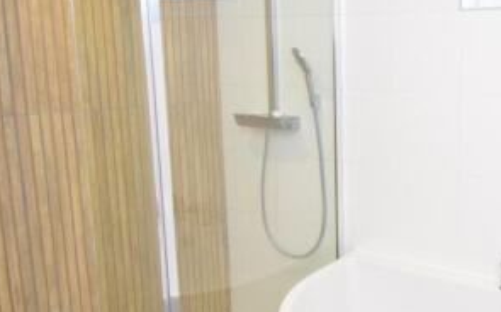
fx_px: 464
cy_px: 147
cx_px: 441
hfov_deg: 50.9
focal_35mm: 34
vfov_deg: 37.2
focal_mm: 10
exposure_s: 1/100
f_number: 9
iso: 1250
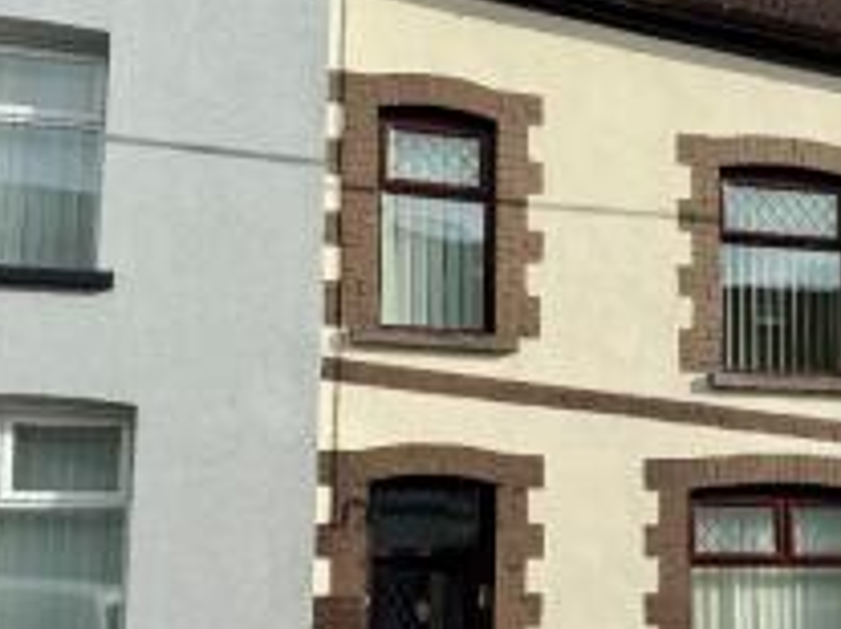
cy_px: 448
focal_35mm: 49
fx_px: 1190
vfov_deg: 29.3
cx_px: 640
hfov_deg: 37.9
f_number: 1.78
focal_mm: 6.76
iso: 80
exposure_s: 1/7353
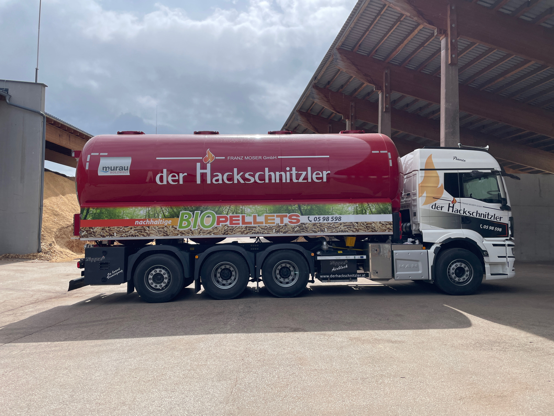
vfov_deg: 53.1
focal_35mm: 26
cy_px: 208
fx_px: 416
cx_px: 277
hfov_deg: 67.3
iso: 32
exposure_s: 1/4000
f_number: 1.6
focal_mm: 4.2
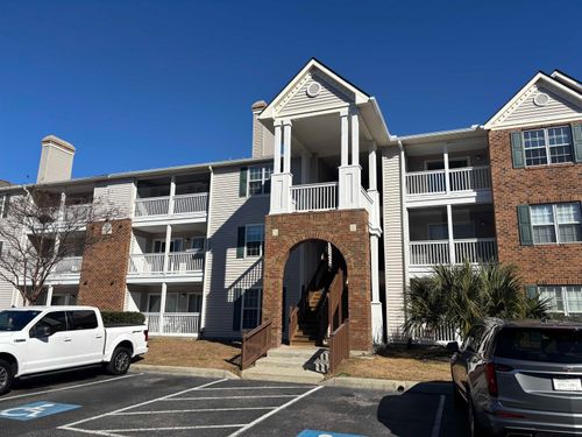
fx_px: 437
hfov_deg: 67.3
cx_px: 291
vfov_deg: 53.1
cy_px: 218
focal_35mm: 26
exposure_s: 1/5076
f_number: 1.6
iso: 50
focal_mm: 5.96
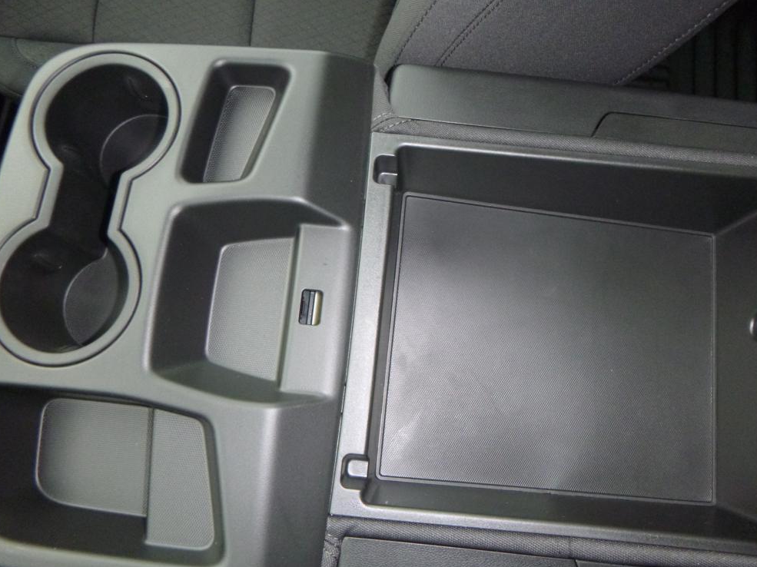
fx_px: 568
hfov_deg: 67.3
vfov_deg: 53.0
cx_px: 387
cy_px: 293
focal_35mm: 26
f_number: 3.9
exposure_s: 1/60
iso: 400
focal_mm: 4.5
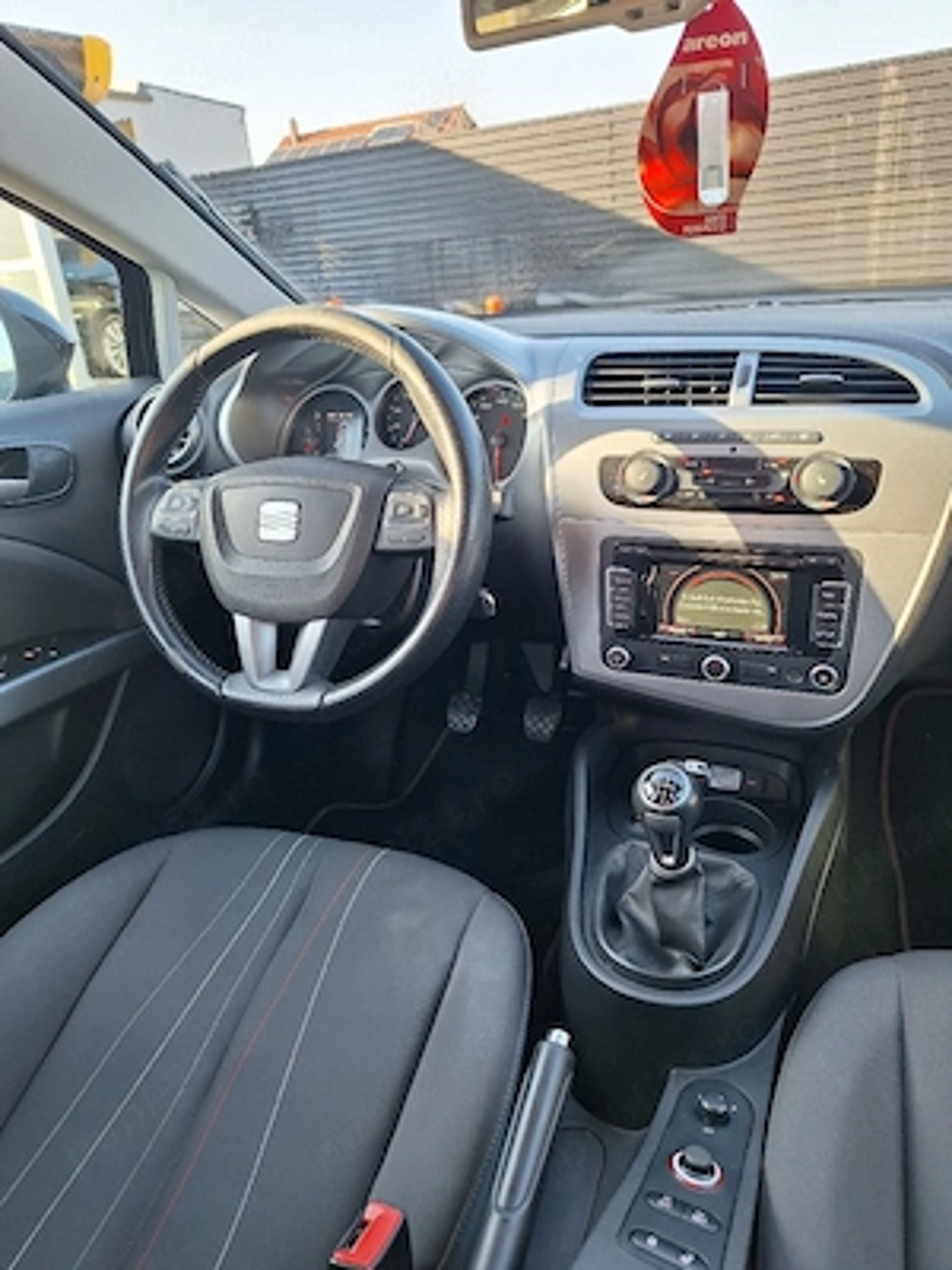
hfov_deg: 58.9
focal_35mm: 23
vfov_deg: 73.9
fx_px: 843
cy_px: 635
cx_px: 476
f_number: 1.8
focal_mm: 5.54
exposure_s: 1/116
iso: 40
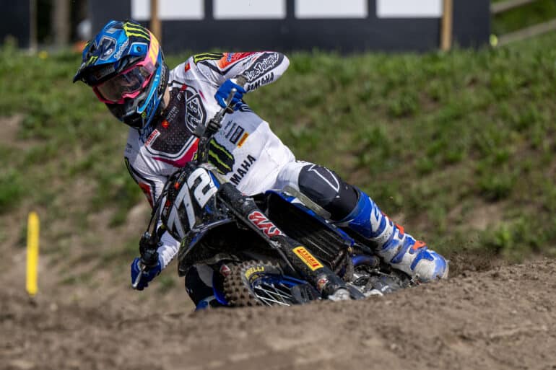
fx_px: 2779
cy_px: 185
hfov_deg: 11.4
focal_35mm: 180
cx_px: 278
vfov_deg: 7.6
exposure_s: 1/5000
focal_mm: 180
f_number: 3.5
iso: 200
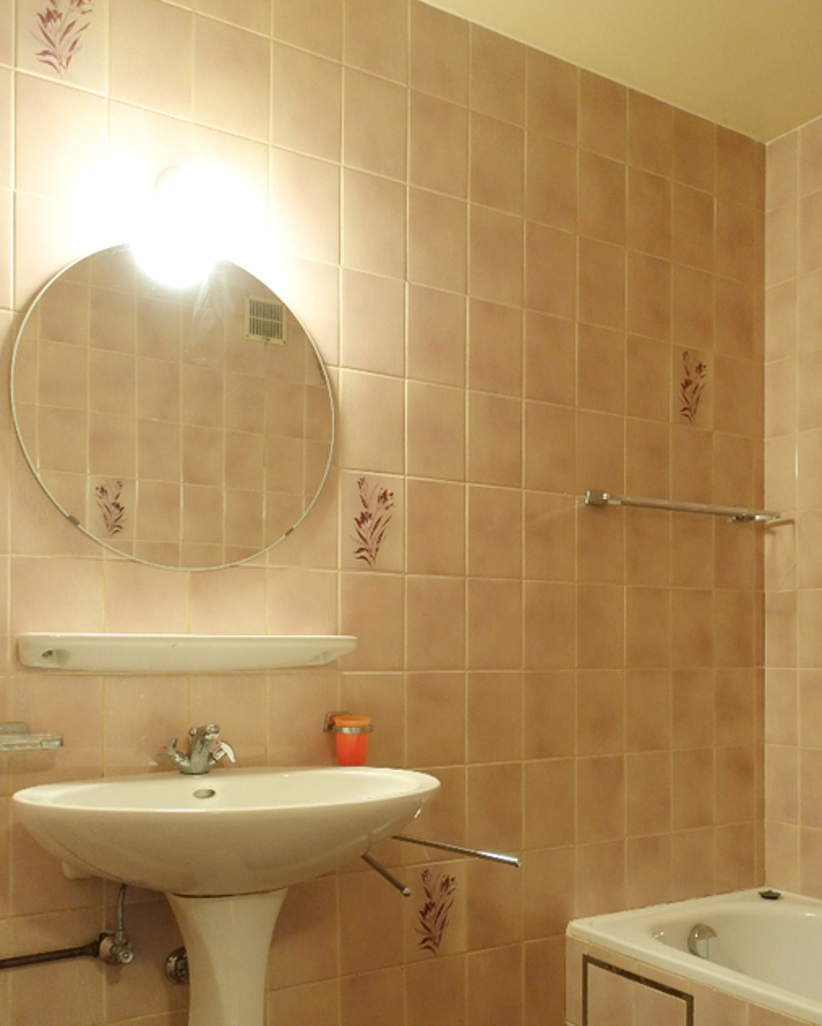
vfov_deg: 55.0
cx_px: 478
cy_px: 637
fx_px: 972
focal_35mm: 32
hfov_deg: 45.7
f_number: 1.8
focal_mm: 8.8
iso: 640
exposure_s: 1/30
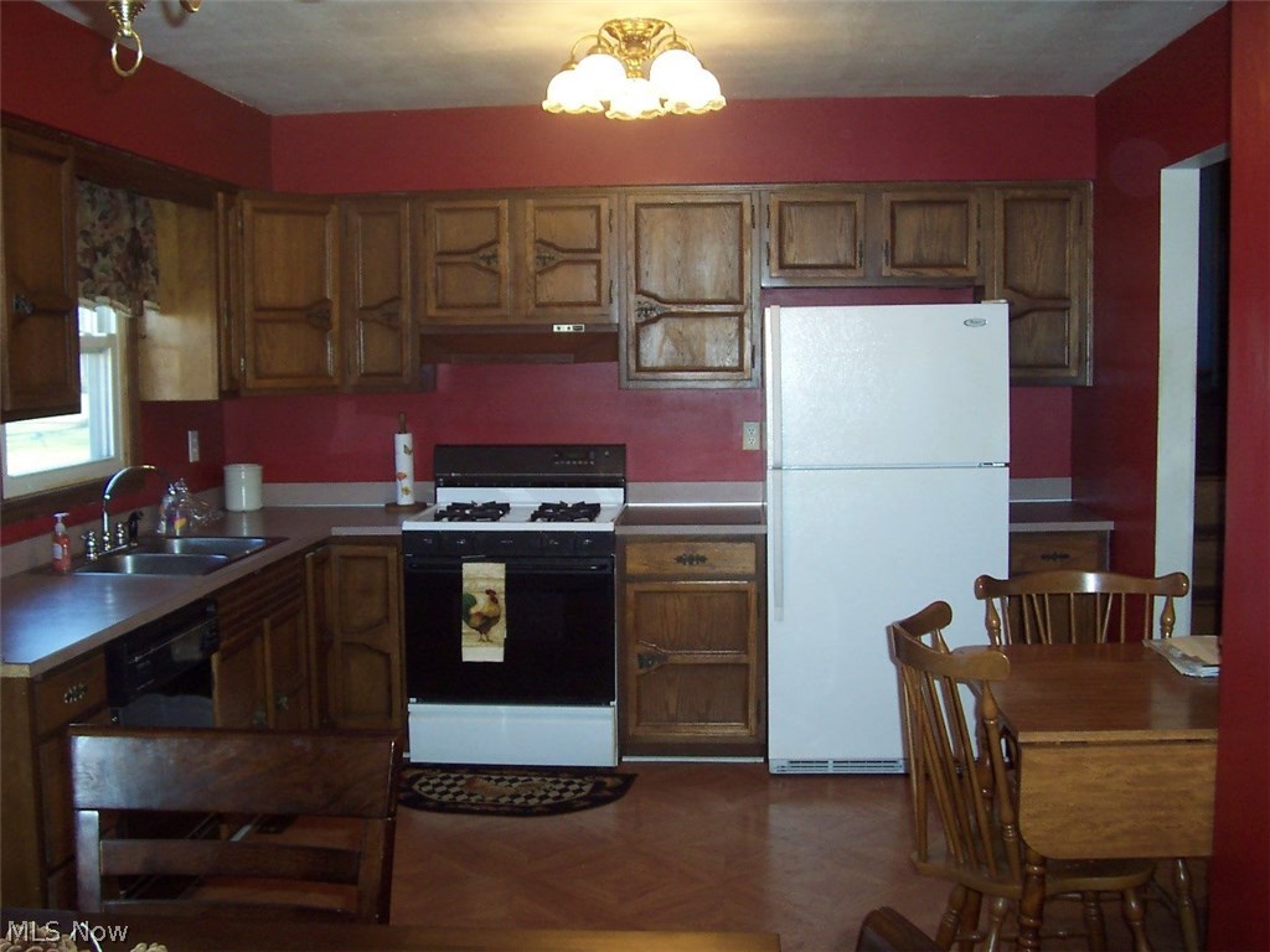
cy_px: 476
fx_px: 1357
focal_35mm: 37
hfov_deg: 50.1
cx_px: 635
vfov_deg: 38.7
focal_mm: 5.6
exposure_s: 1/60
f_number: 2.8
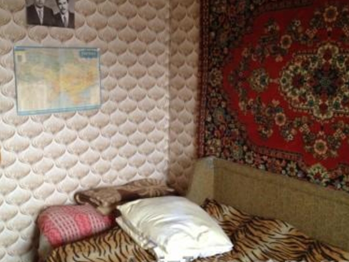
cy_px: 123
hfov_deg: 44.7
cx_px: 149
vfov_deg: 34.3
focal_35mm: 42
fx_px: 423
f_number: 2.4
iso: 400
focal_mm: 4.28
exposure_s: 1/17
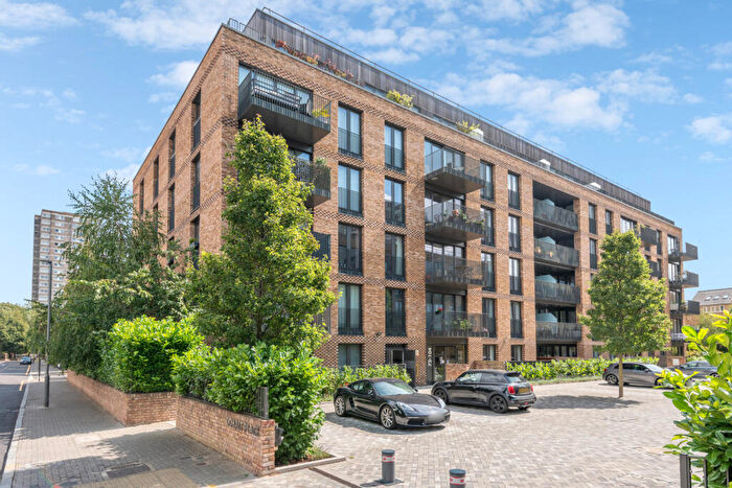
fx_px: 407
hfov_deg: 84.0
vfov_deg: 62.0
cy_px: 244
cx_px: 366
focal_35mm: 20
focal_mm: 20
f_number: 8
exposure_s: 1/320
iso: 200
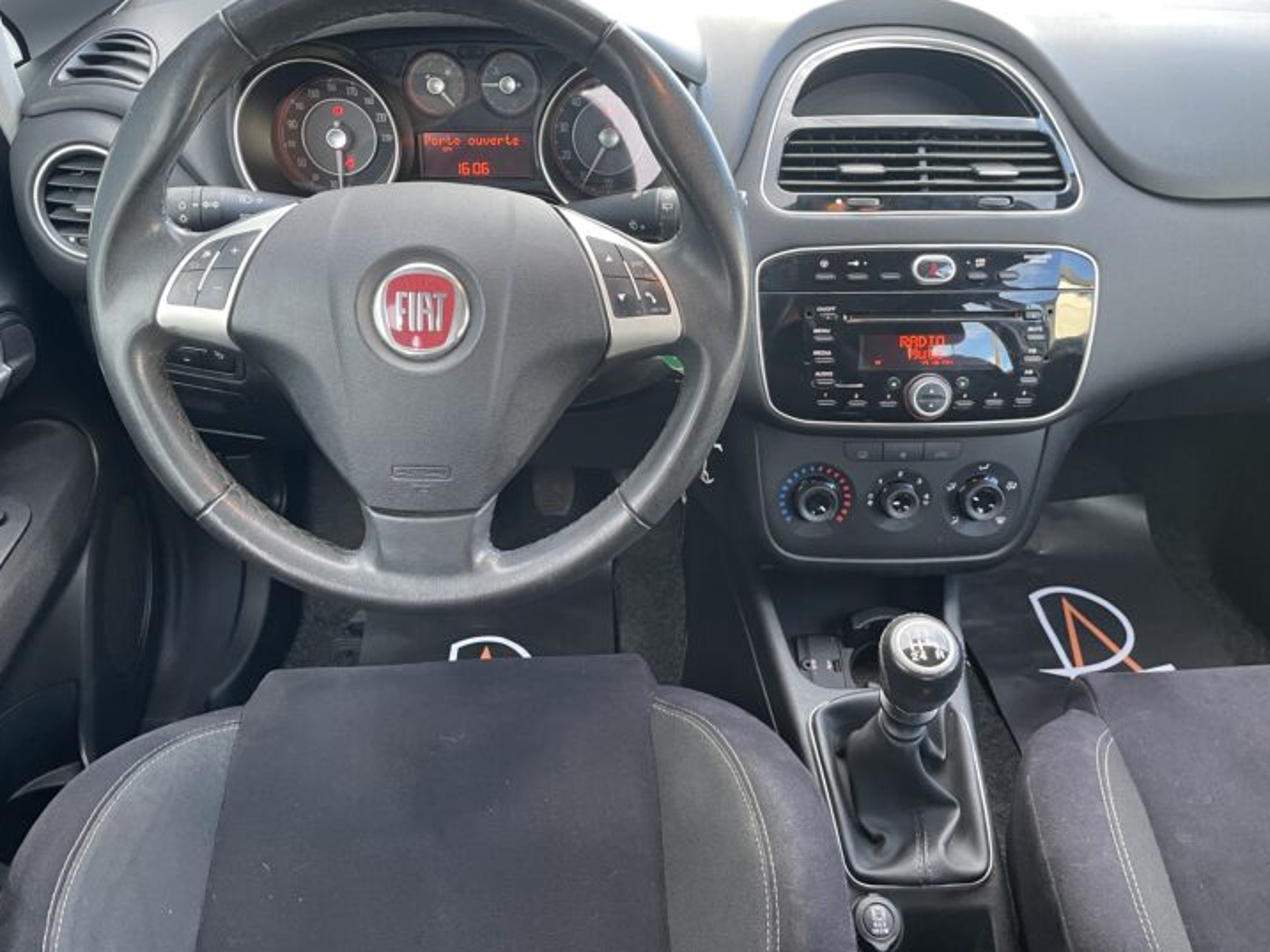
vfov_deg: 48.2
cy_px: 428
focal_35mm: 29
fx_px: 1064
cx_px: 600
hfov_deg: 61.6
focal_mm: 4.2
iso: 160
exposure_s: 1/60
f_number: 1.6
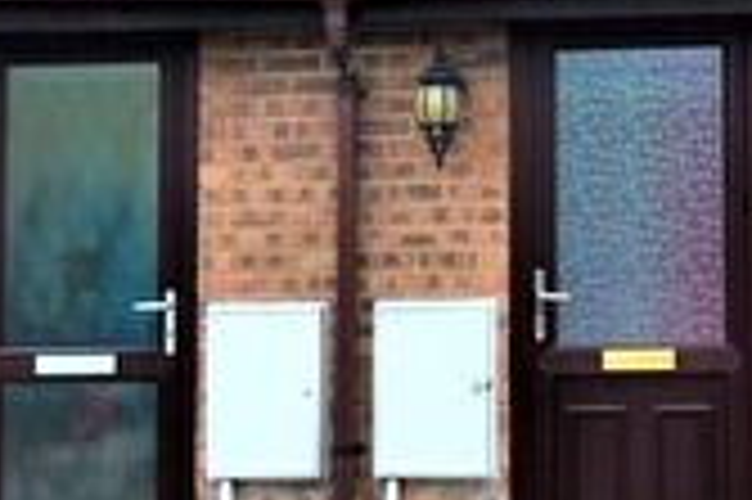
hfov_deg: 13.2
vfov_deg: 8.9
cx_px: 905
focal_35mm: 151
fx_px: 3151
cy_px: -128
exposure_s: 1/160
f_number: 6.3
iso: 100
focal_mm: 24
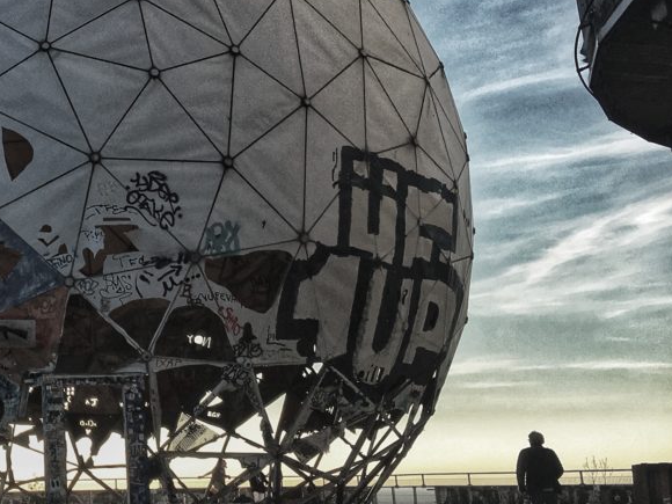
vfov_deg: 24.2
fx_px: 1165
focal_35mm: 60
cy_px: 136
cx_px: -9
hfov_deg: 29.9
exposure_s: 1/1570
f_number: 2.2
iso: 25
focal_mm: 4.15
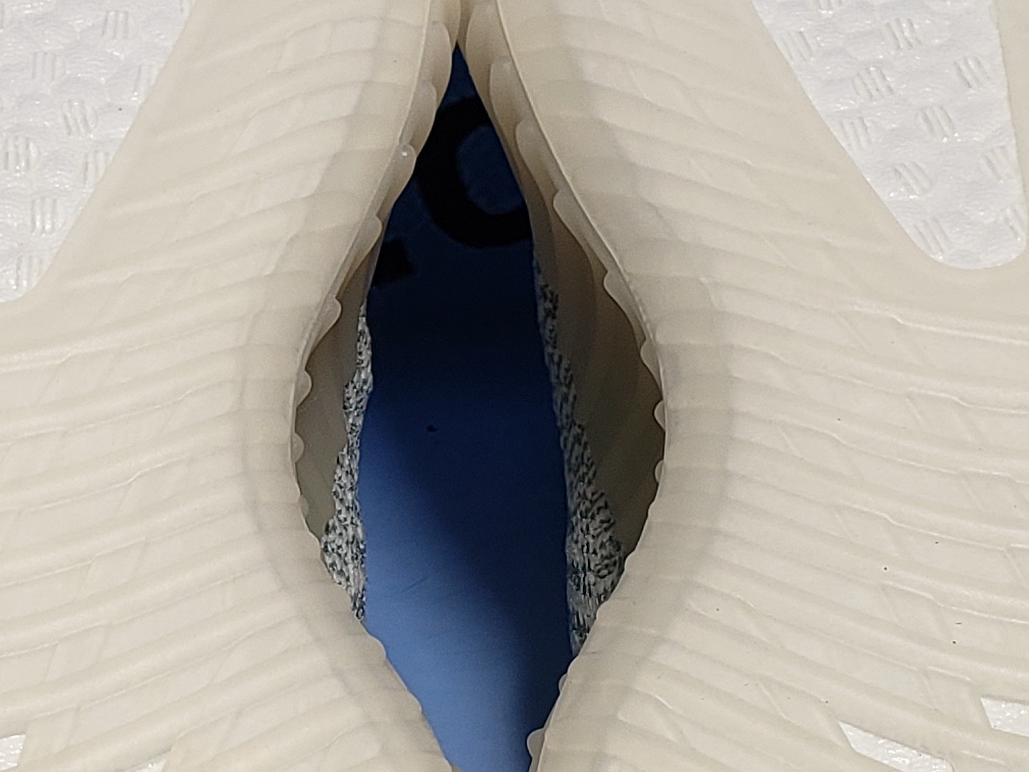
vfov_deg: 14.1
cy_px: 653
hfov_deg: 18.7
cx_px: 217
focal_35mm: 104
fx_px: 3092
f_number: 2.4
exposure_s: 1/329
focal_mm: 4.3
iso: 50
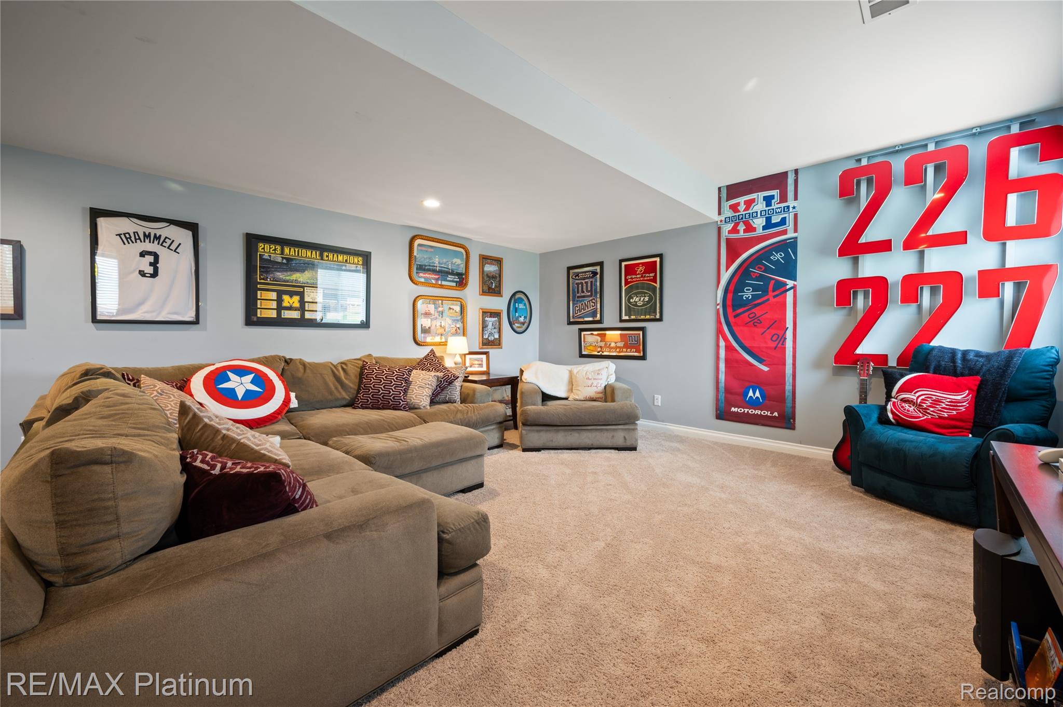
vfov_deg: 81.1
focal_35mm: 14
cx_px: 532
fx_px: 413
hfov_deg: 104.3
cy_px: 354
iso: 100
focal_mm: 14
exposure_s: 3
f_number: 11
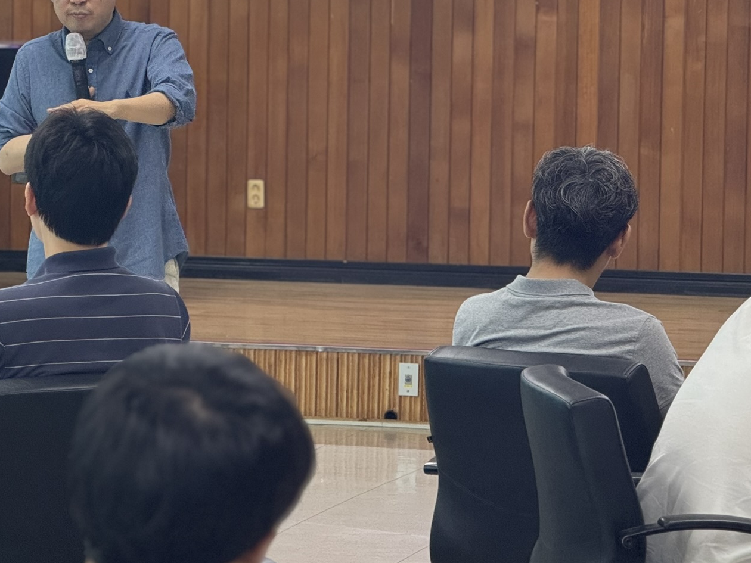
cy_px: 203
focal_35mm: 195
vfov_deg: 7.6
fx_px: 4231
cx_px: 174
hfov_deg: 10.1
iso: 400
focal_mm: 15.66
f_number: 2.8
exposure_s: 1/120
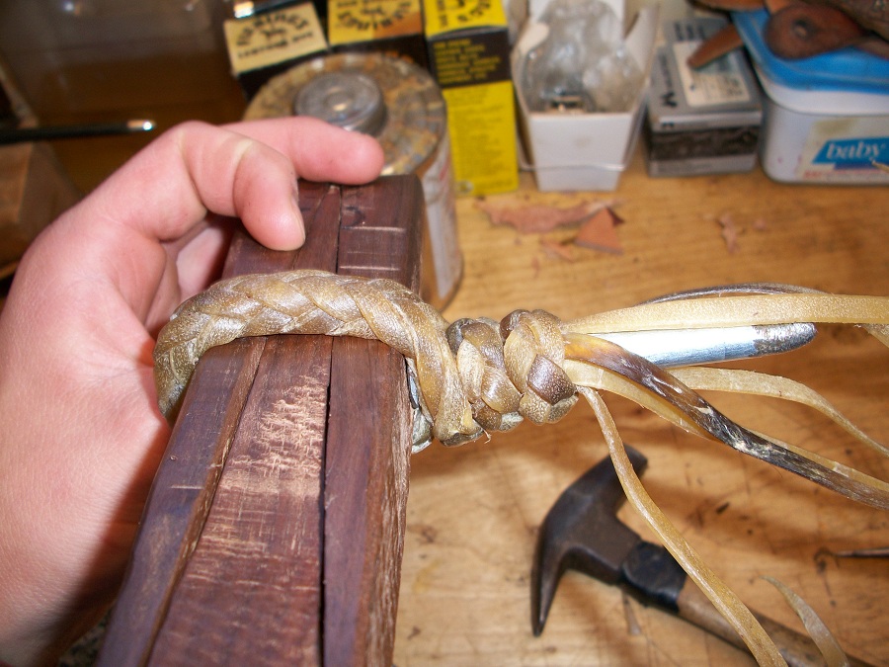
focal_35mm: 35
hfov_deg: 52.6
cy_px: 334
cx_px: 444
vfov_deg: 40.7
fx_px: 899
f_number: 3.1
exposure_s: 1/60
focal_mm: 6.3
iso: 80
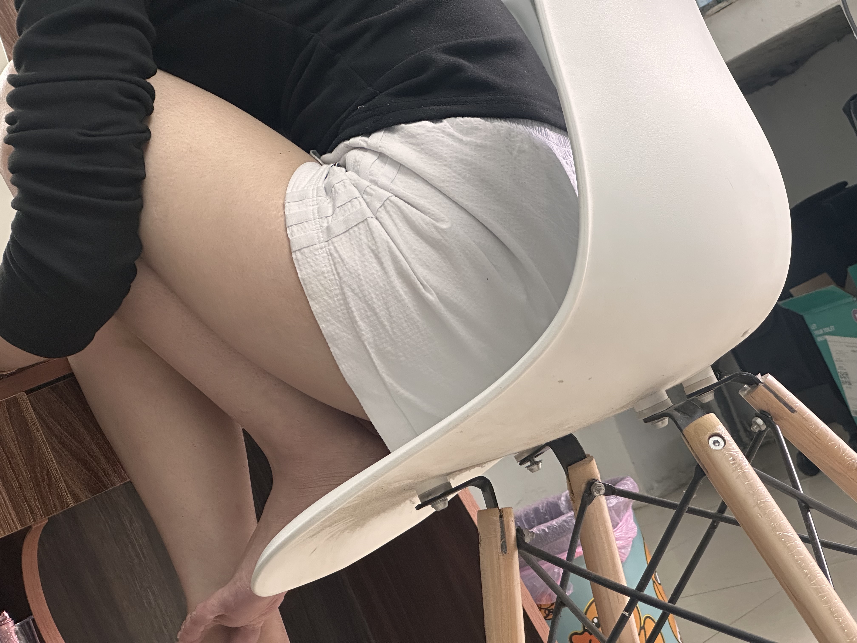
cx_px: 428
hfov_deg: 25.3
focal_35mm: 77
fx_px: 1906
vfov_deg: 19.1
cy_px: 322
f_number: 2.8
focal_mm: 9
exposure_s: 1/60
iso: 400
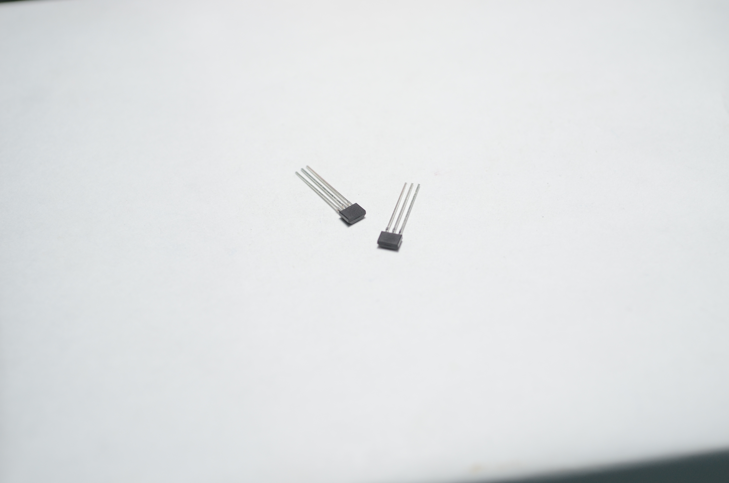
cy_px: 242
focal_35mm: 90
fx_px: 1819
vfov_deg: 15.1
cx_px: 364
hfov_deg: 22.7
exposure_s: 1/320
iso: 400
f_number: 4.5
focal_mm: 60
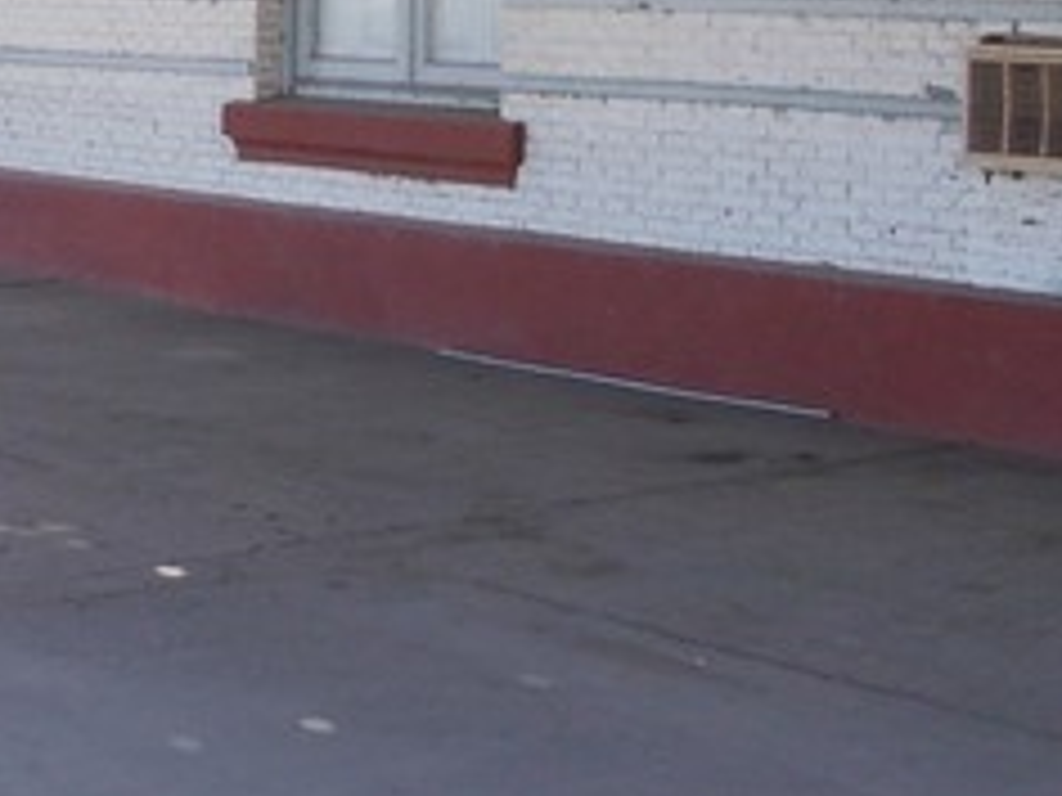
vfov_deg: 16.1
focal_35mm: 91
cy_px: 130
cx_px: 135
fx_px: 2792
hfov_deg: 21.1
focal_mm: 4
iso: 80
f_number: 2.7
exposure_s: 1/80
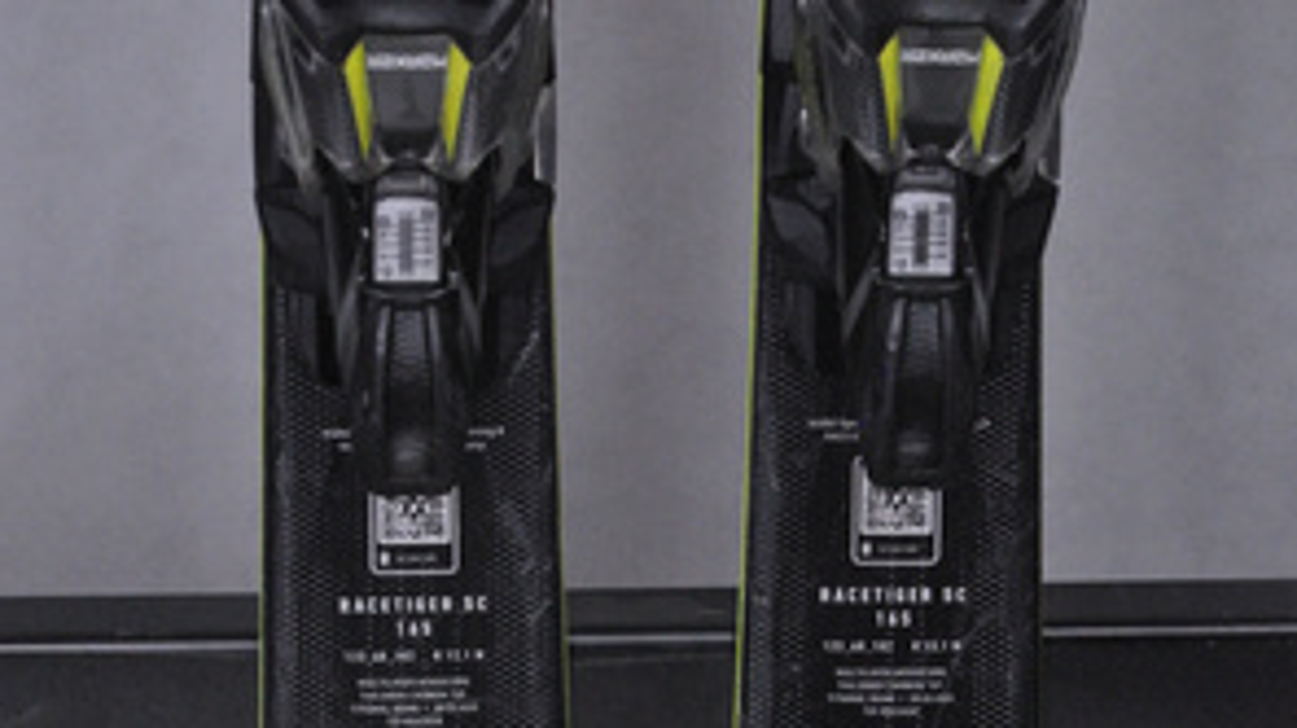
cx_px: 651
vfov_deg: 6.3
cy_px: 917
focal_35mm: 191
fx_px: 6564
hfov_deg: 11.3
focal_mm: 80
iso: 3200
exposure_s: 1/125
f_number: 9.5
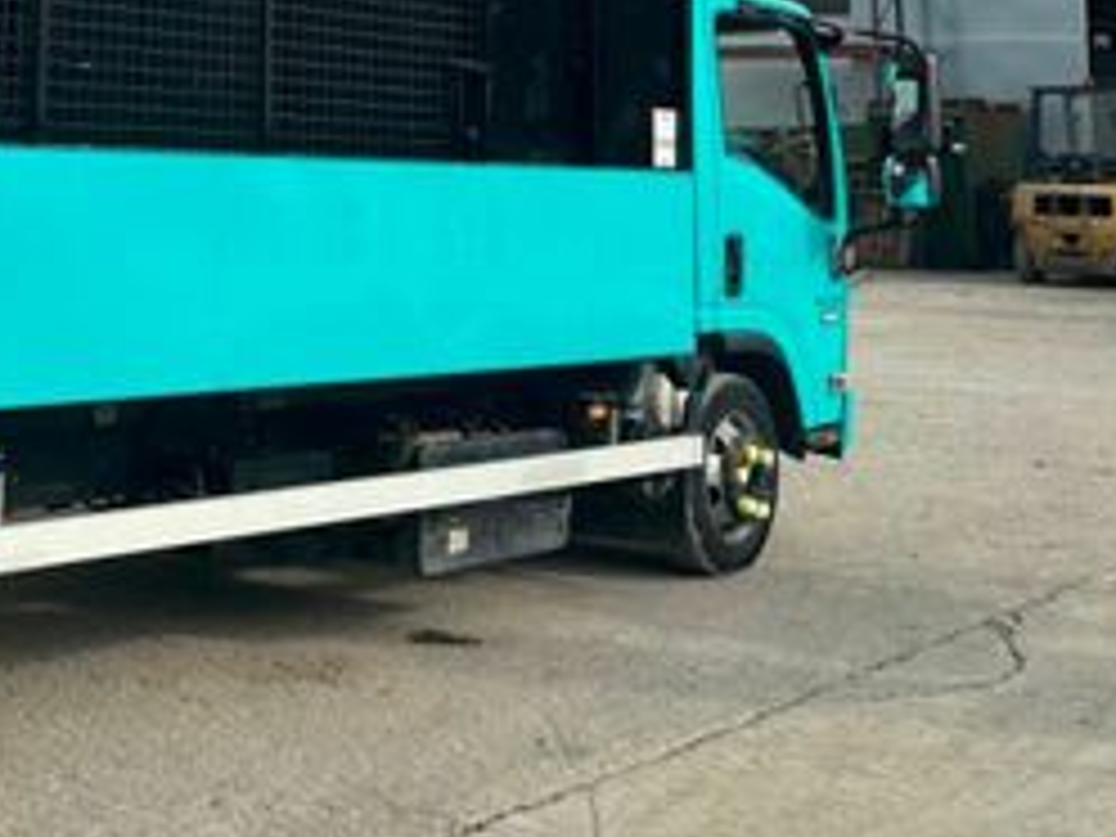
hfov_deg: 29.6
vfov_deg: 24.0
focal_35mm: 58
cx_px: -144
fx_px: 1870
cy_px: -18
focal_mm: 6.86
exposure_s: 1/3861
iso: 80
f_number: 1.78
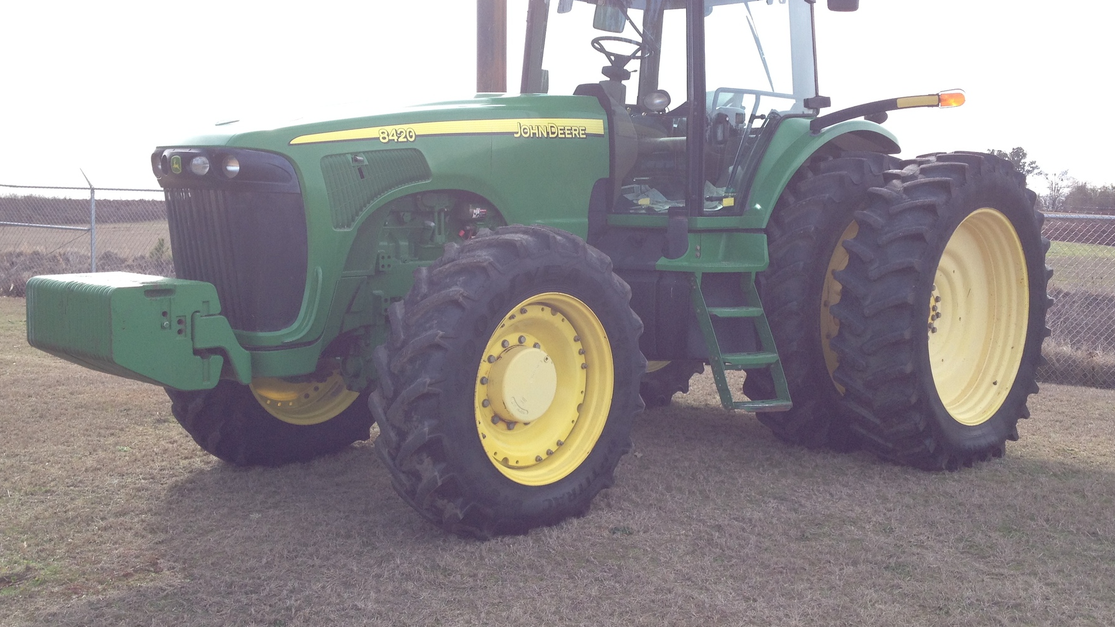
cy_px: 268
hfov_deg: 46.4
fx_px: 1301
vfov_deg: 27.1
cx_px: 550
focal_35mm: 44
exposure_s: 1/460
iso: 50
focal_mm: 4.28
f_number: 2.4
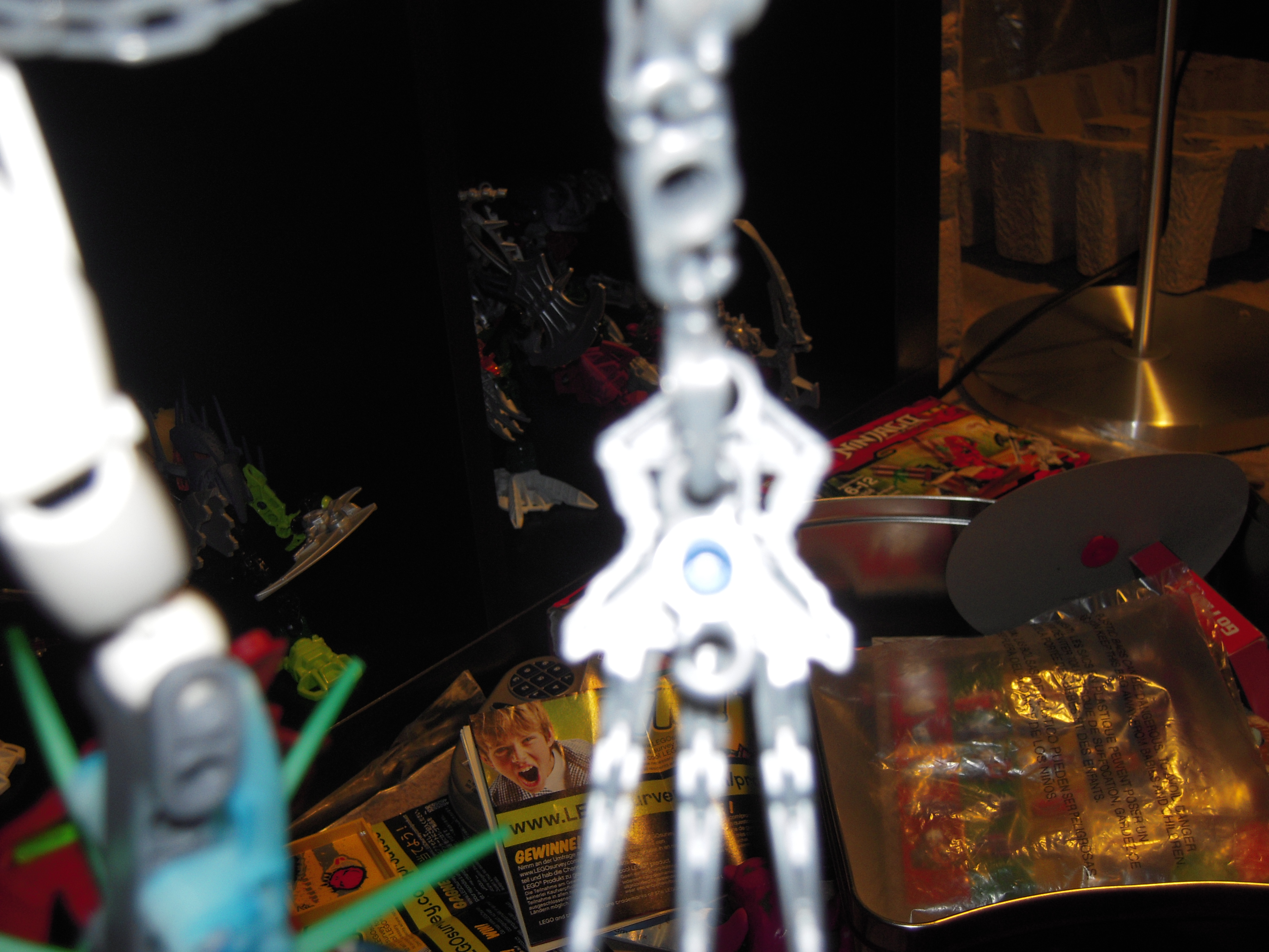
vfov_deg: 35.1
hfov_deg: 45.8
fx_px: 1503
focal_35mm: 41
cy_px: 476
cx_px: 634
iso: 100
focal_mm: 7.3
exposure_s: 1/30
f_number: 3.2
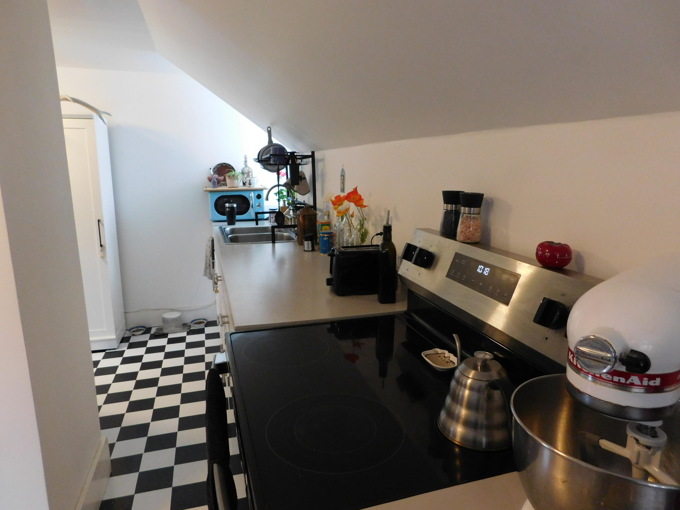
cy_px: 255
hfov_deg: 73.9
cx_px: 340
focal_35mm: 23
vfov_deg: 58.9
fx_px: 452
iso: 400
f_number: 3
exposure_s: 1/30
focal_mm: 4
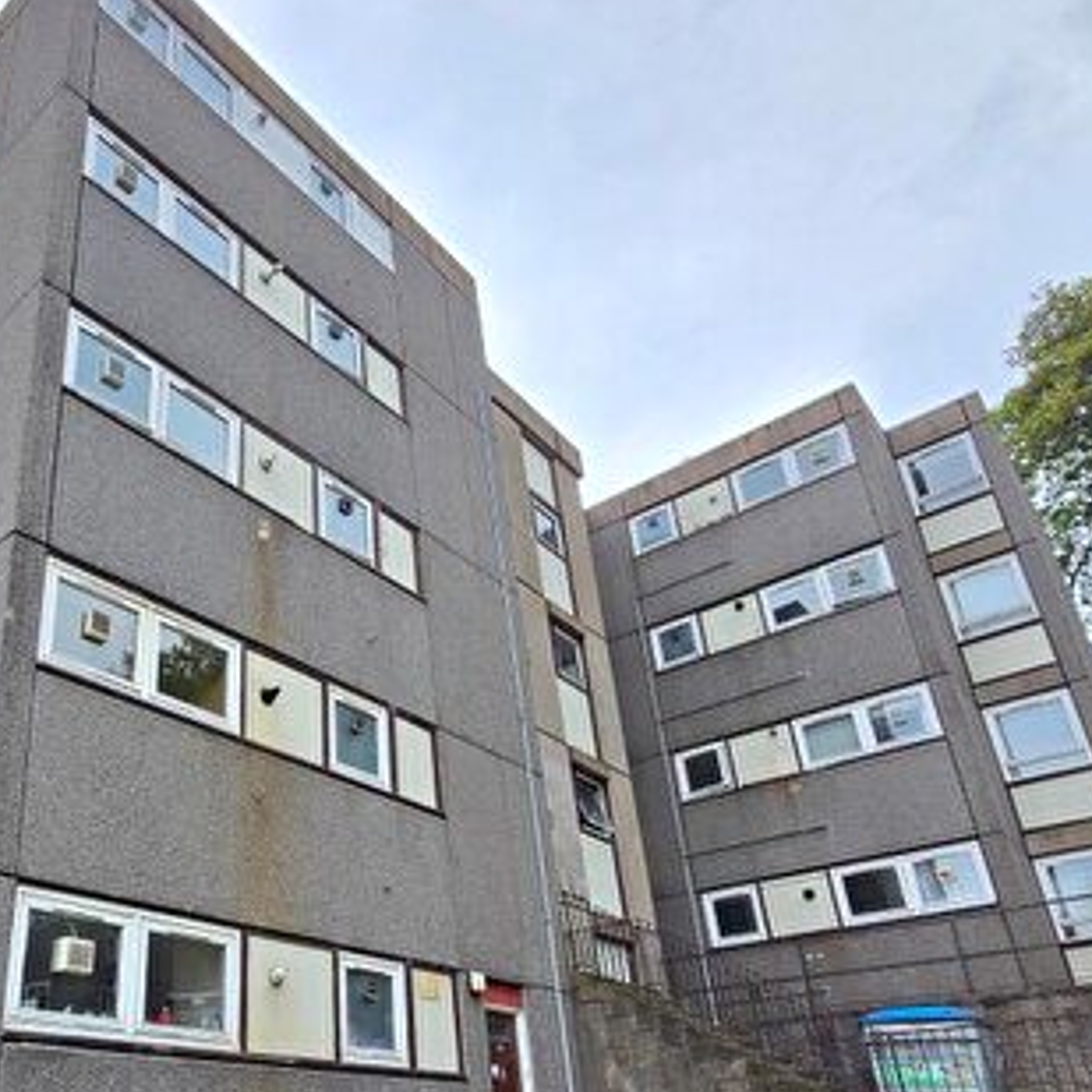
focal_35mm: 26
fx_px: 928
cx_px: 286
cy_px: 691
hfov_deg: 58.1
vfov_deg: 60.0
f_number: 2.2
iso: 50
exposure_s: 1/897
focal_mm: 2.2
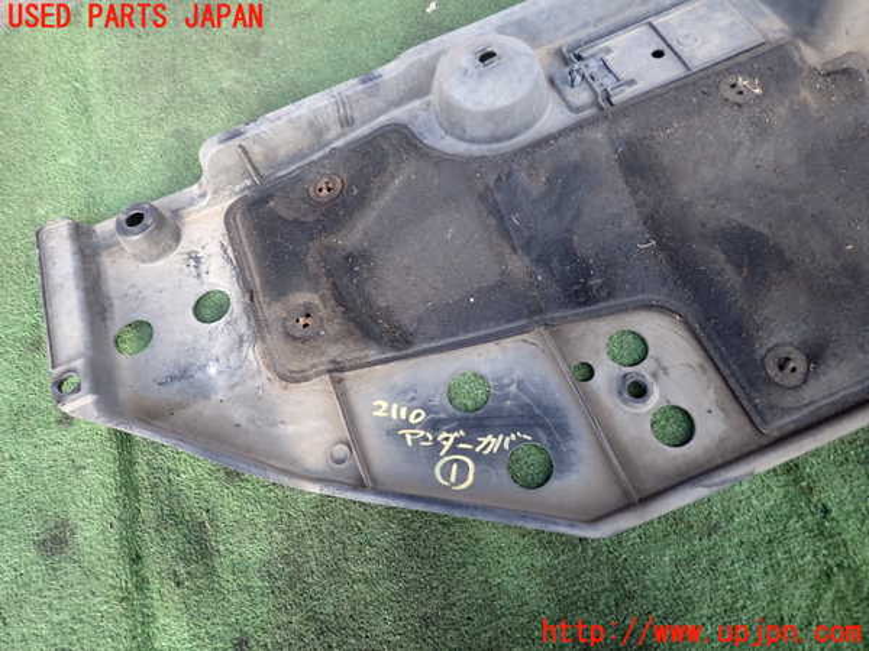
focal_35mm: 25
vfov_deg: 54.9
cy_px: 326
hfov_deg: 69.4
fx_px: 628
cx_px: 434
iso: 200
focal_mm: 4.5
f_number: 2
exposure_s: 1/100
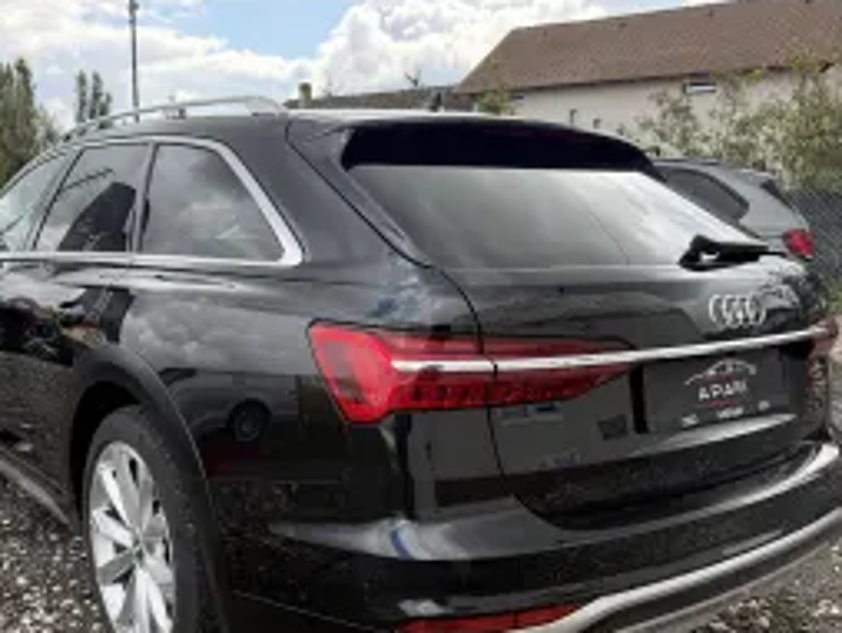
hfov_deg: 53.7
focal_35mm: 34
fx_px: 828
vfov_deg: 41.6
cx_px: 351
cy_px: 384
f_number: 1.78
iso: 100
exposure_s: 1/1211
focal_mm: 6.76
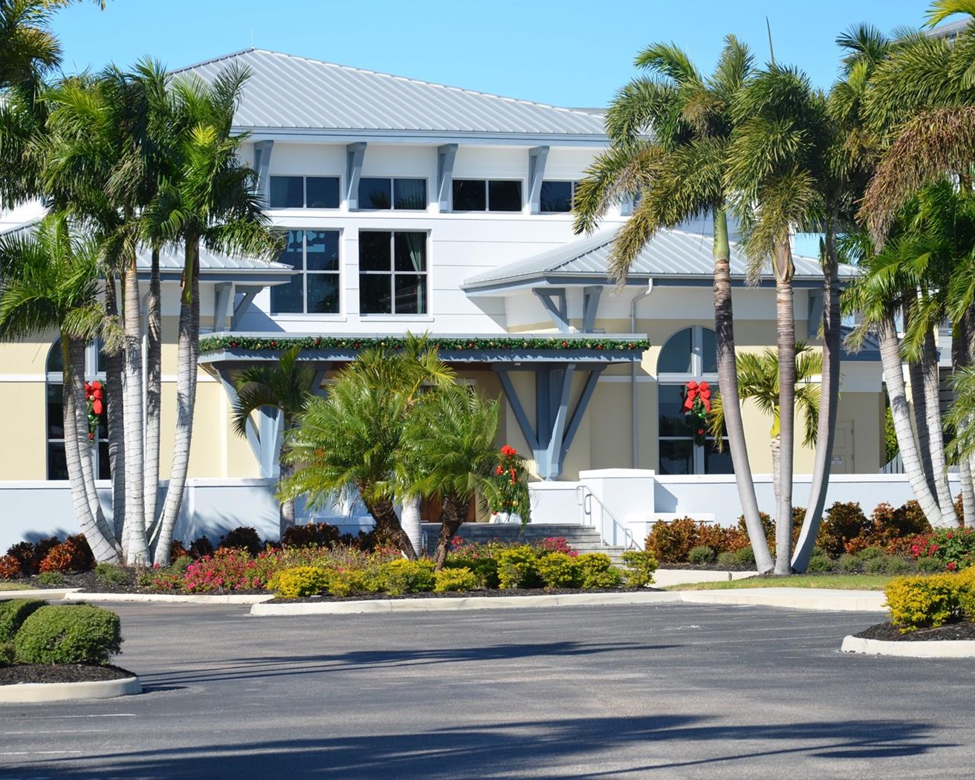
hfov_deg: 14.1
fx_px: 3954
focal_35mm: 137
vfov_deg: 11.3
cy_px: 389
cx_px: 435
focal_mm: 80
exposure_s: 1/250
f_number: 8
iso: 100
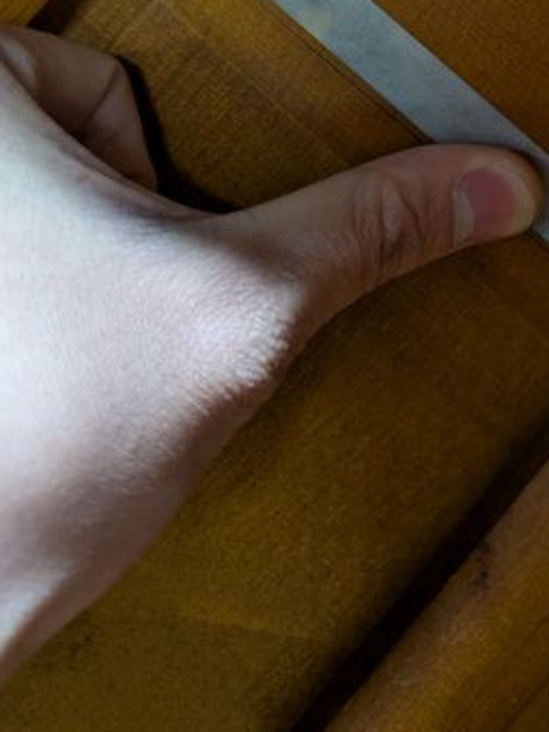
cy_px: -28
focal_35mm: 53
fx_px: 1121
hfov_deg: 27.5
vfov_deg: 32.7
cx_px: 335
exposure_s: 1/24
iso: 237
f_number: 1.89
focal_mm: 5.43
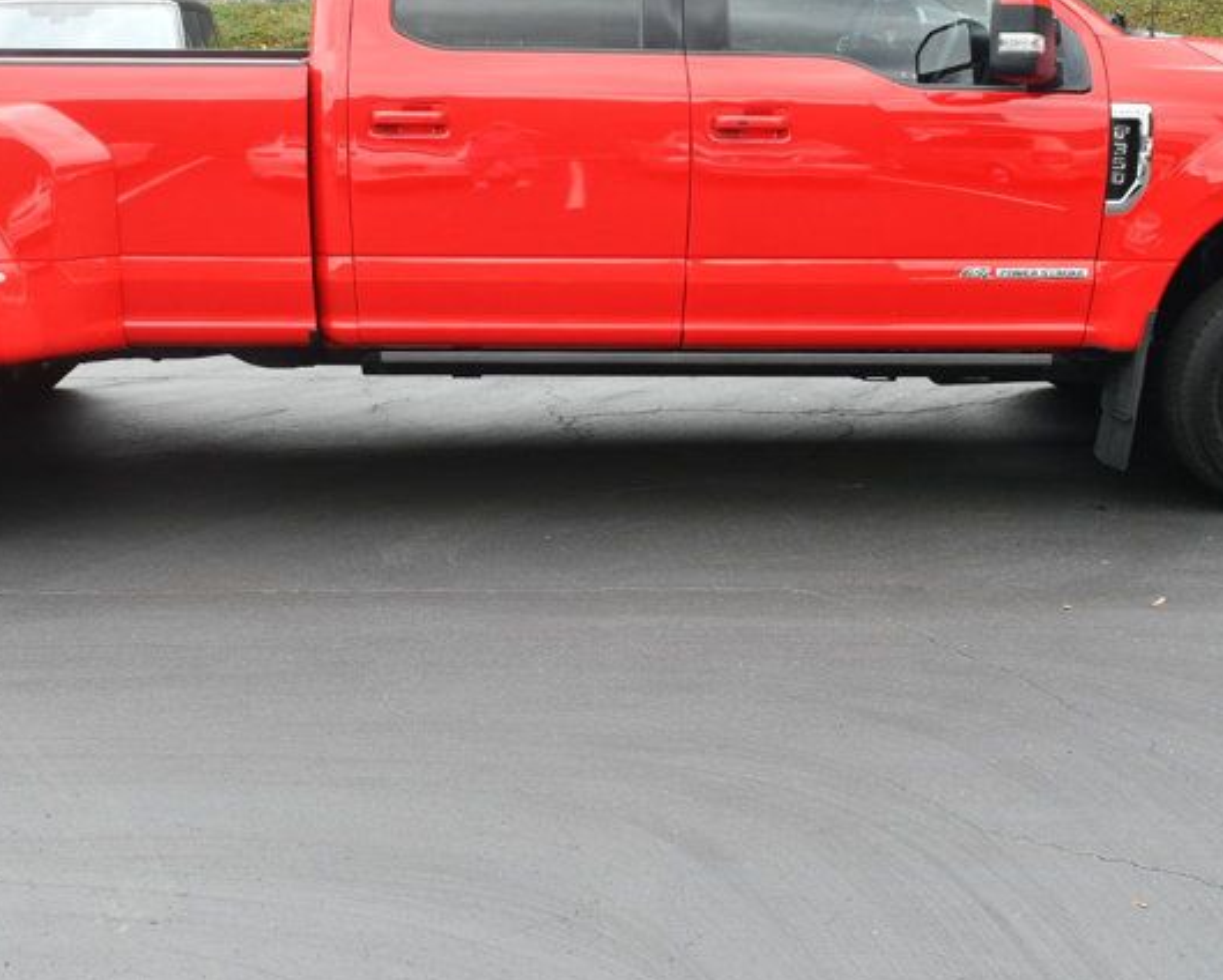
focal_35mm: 49
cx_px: 502
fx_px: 1775
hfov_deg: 37.9
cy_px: 266
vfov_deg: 30.4
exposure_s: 1/250
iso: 220
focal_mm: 18
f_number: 5.6
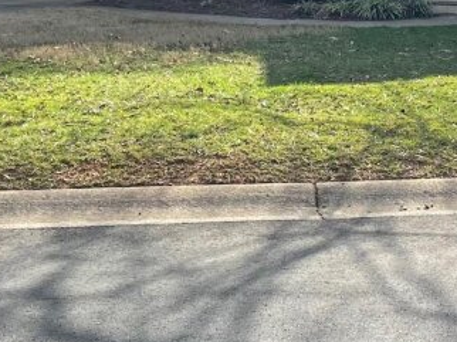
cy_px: -102
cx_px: 404
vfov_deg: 14.6
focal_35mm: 97
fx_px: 1280
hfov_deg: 19.9
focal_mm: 4.2
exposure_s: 1/1319
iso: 32
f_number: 1.6
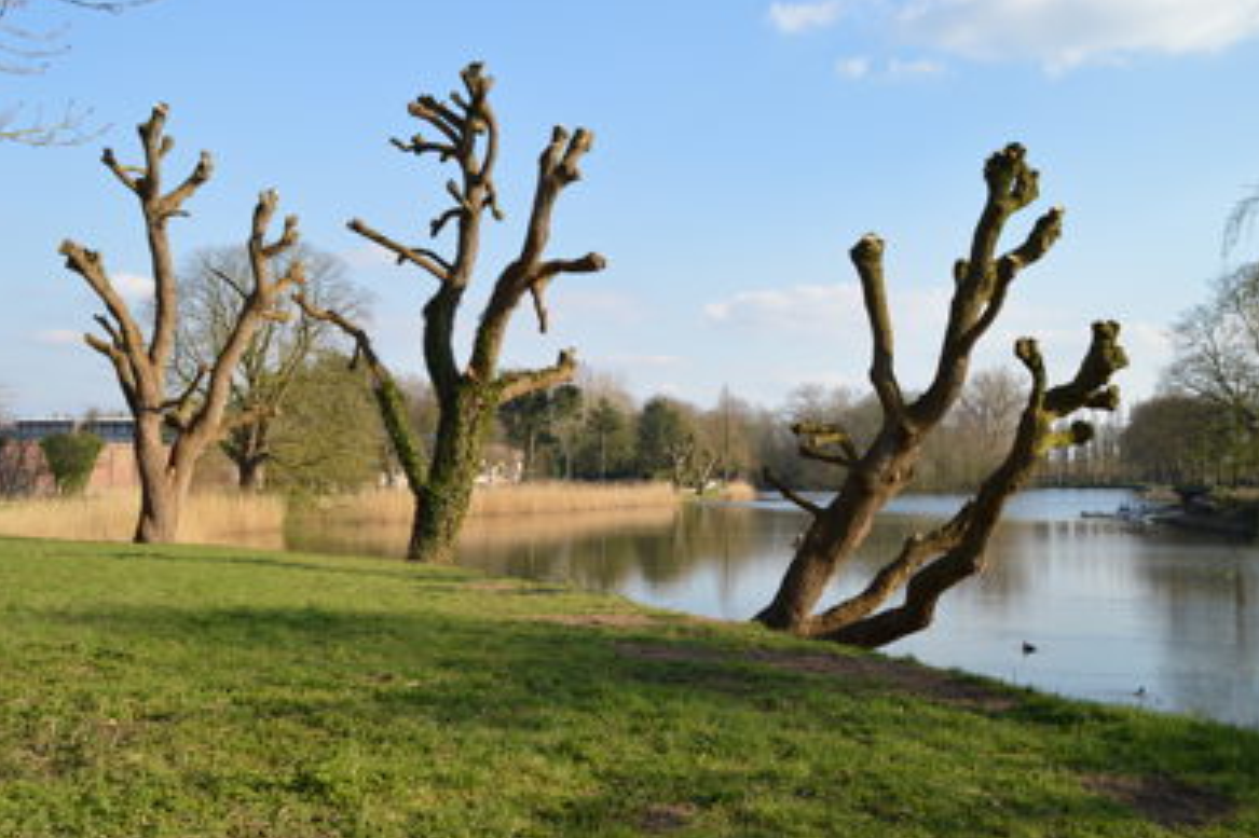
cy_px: 424
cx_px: 641
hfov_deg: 50.1
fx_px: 1346
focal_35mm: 39
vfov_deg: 34.6
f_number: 7.1
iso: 100
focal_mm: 25
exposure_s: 1/200
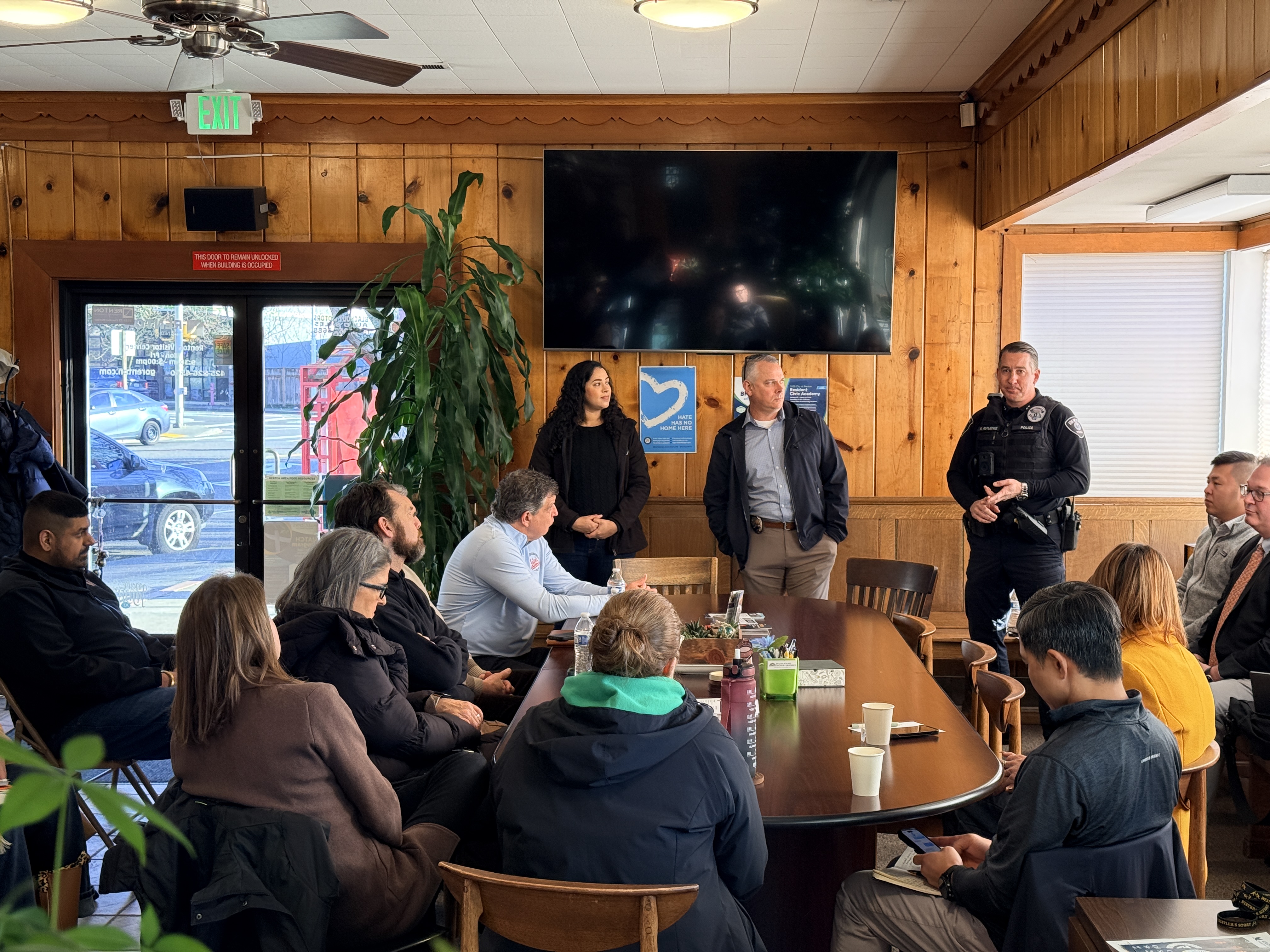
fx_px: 1761
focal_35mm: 48
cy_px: 476
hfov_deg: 39.7
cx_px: 635
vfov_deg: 30.3
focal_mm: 6.76
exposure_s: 1/120
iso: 100
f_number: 1.78
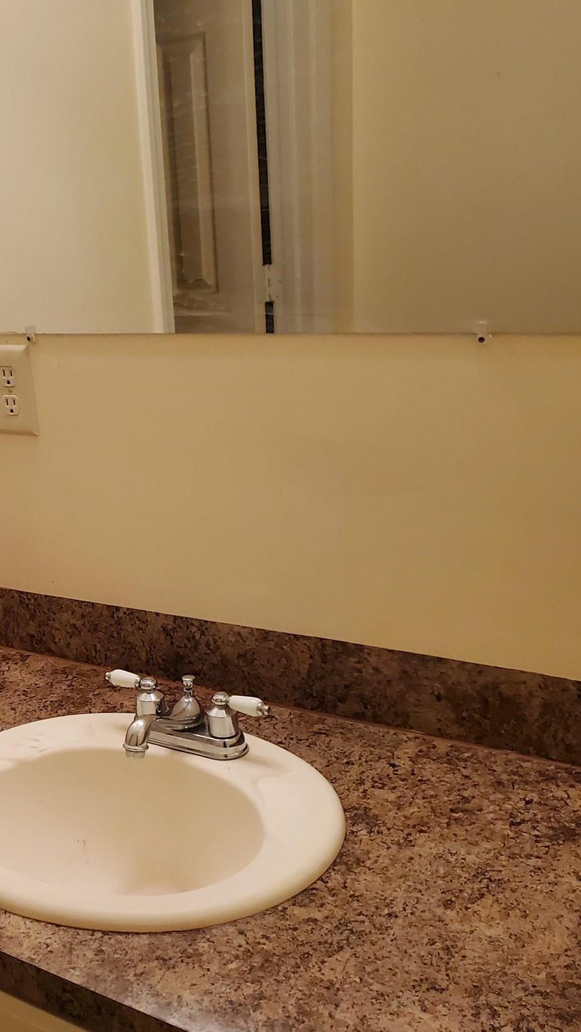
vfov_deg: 47.0
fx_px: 1178
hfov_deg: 26.3
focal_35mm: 43
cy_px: 642
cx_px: 5
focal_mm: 4.3
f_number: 2.4
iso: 320
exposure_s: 1/120
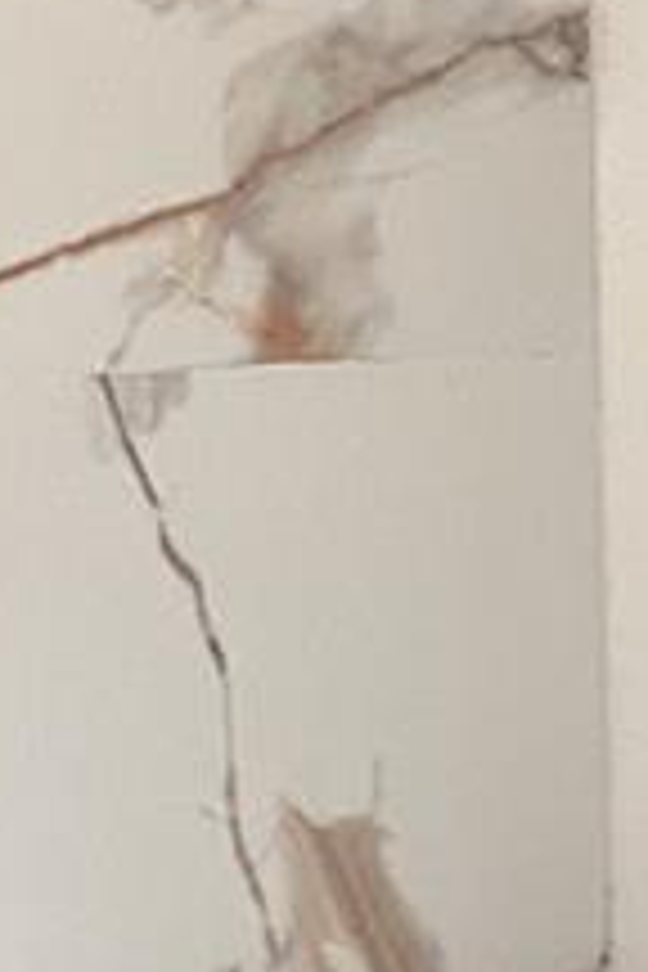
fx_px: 4833
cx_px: 310
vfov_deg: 11.2
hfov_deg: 7.7
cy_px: 1264
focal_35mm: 179
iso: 100
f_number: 2.4
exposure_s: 1/60
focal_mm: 3.3
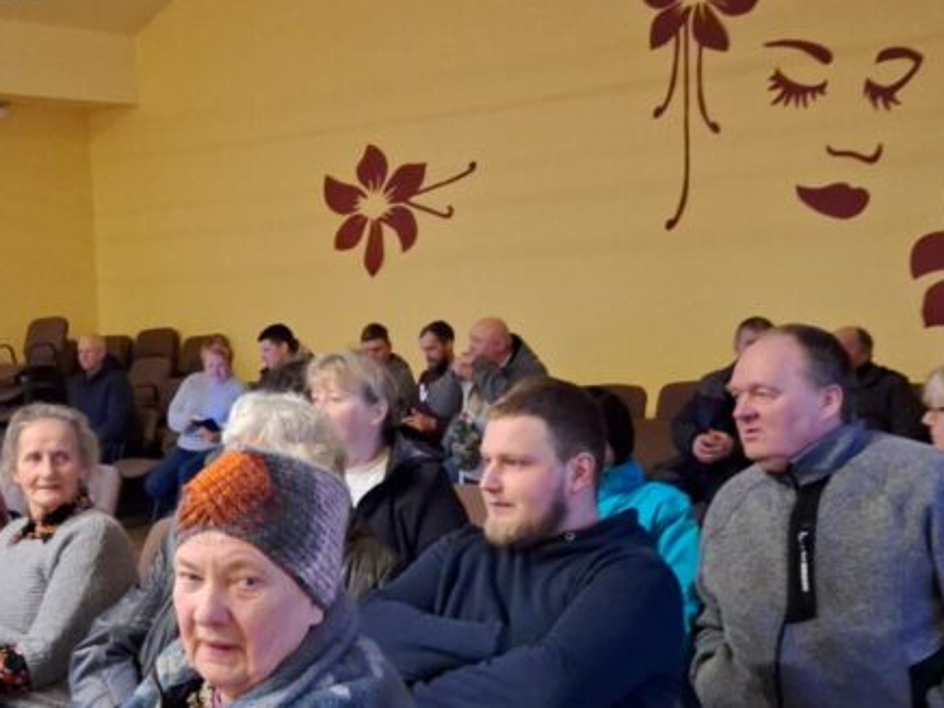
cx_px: 230
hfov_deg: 34.7
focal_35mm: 54
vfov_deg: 27.0
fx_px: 1473
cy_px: 370
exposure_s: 1/20
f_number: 1.8
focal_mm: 5.54
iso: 640
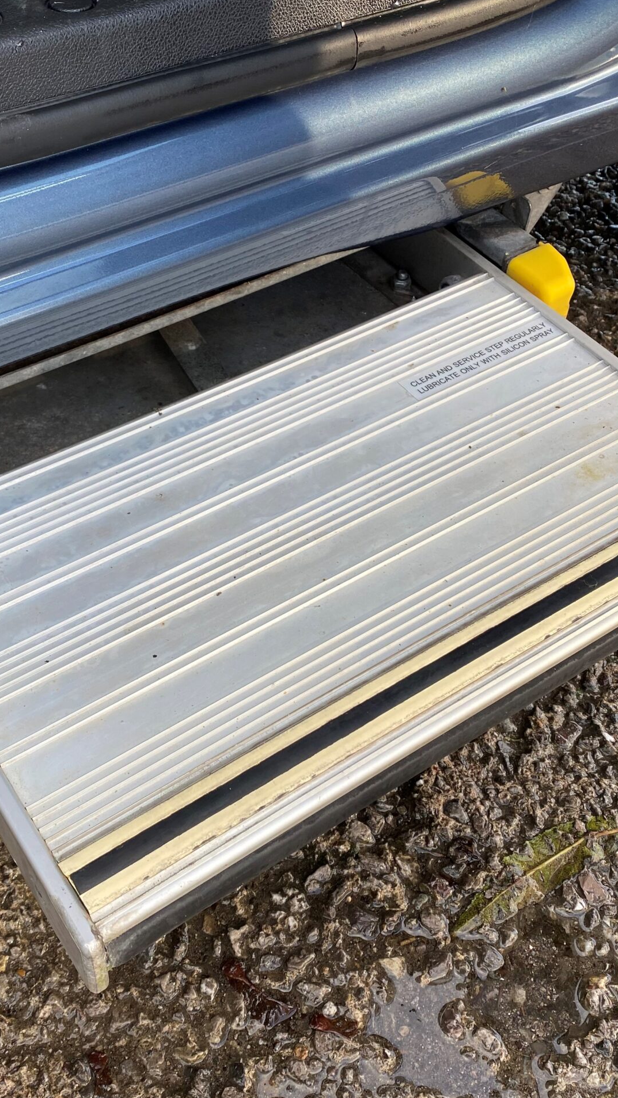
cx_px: 247
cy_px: 550
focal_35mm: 38
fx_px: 1107
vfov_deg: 52.8
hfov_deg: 31.1
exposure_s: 1/121
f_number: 1.8
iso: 32
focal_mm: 4.25
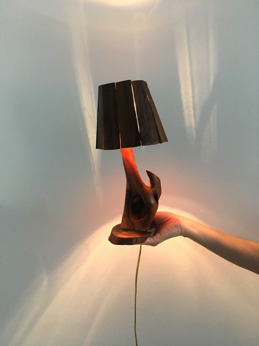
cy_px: 173
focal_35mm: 29
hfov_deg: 48.2
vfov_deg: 61.7
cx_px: 130
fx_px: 289
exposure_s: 1/33
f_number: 2.2
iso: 200
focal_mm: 4.15
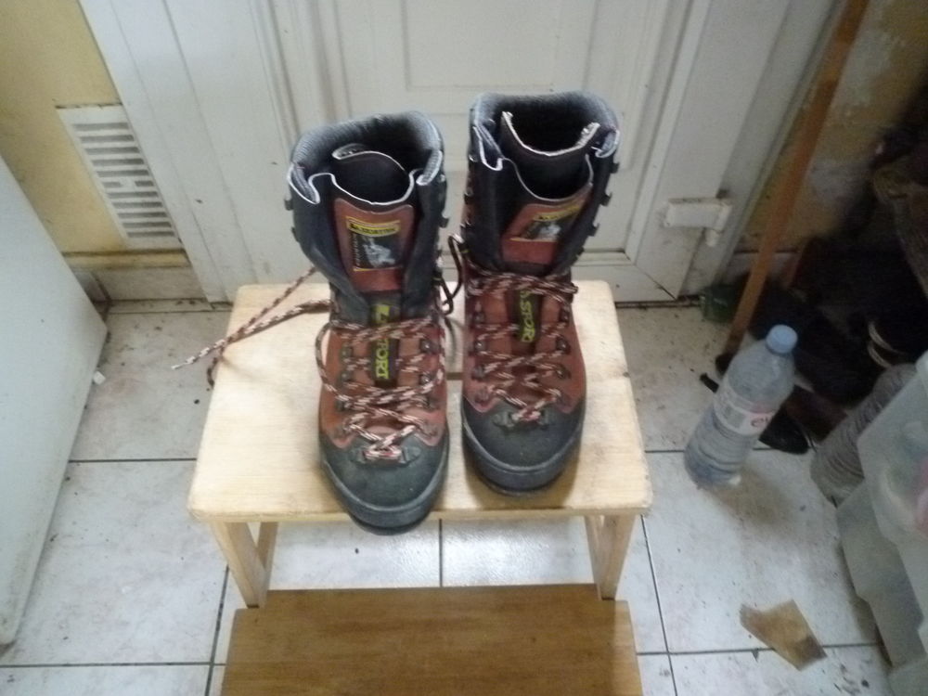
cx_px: 464
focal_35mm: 25
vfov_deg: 54.9
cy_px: 348
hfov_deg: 69.4
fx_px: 670
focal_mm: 4.4
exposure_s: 1/30
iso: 800
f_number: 2.8
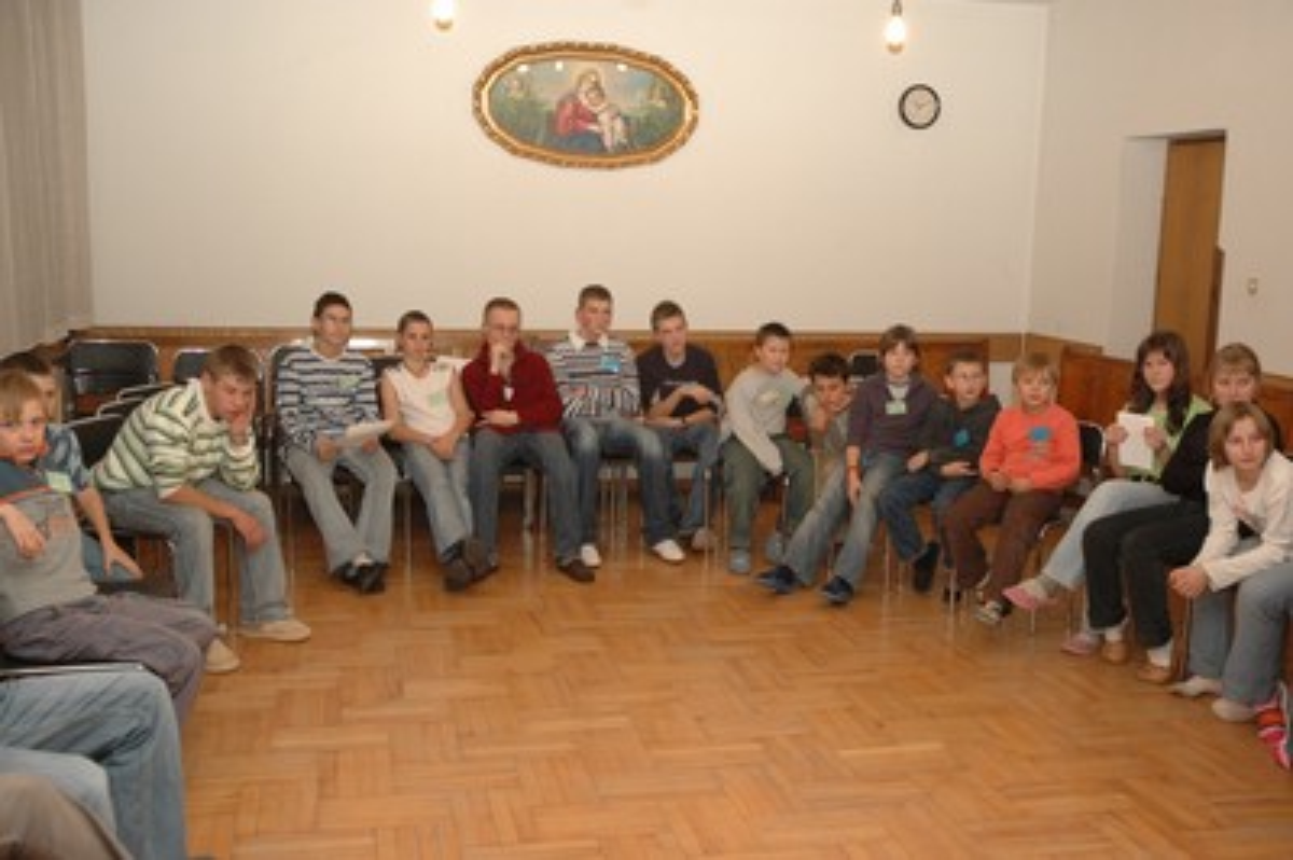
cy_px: 430
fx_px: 1346
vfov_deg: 35.4
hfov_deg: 51.3
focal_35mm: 38
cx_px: 646
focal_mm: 25
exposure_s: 1/45
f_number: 3.8
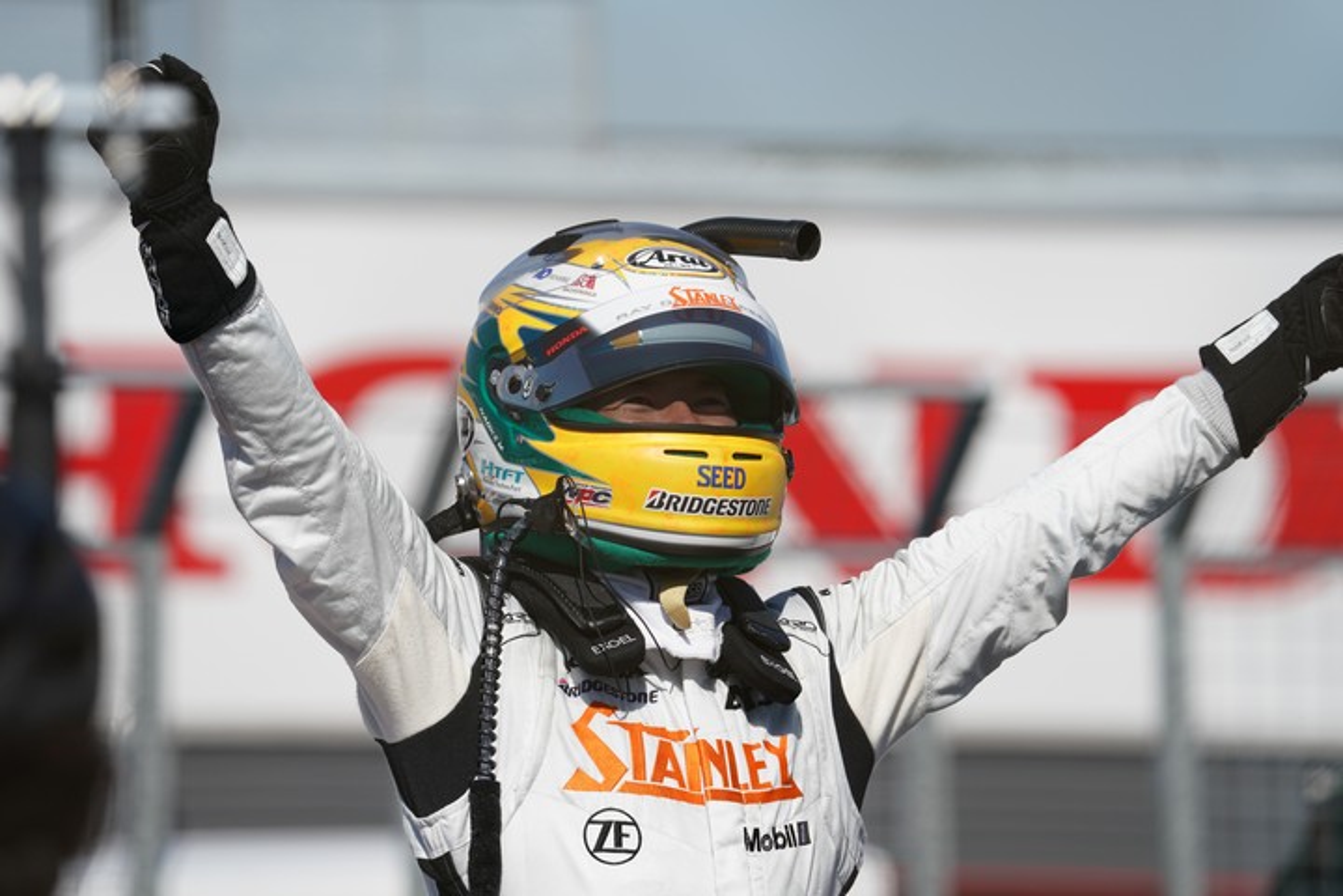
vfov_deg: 3.9
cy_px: 448
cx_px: 672
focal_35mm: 350
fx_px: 13056
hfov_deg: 5.9
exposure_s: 1/1000
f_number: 7.1
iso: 200
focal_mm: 350
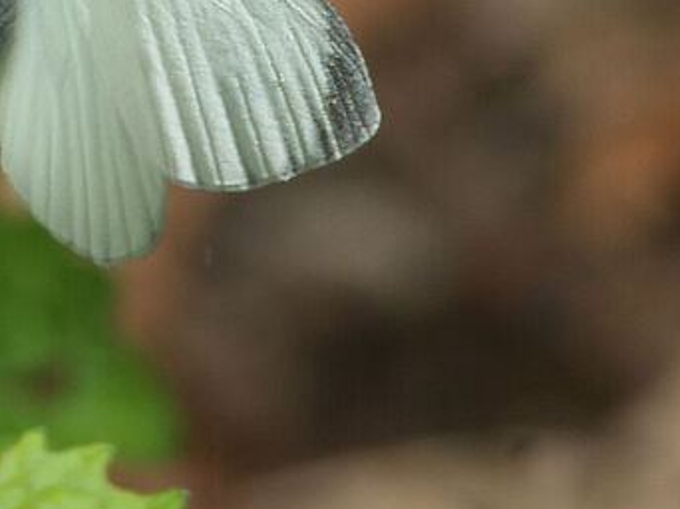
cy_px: -109
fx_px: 31350
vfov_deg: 0.9
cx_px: -97
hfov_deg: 1.2
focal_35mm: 1597
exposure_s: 1/250
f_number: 13
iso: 400
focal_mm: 158
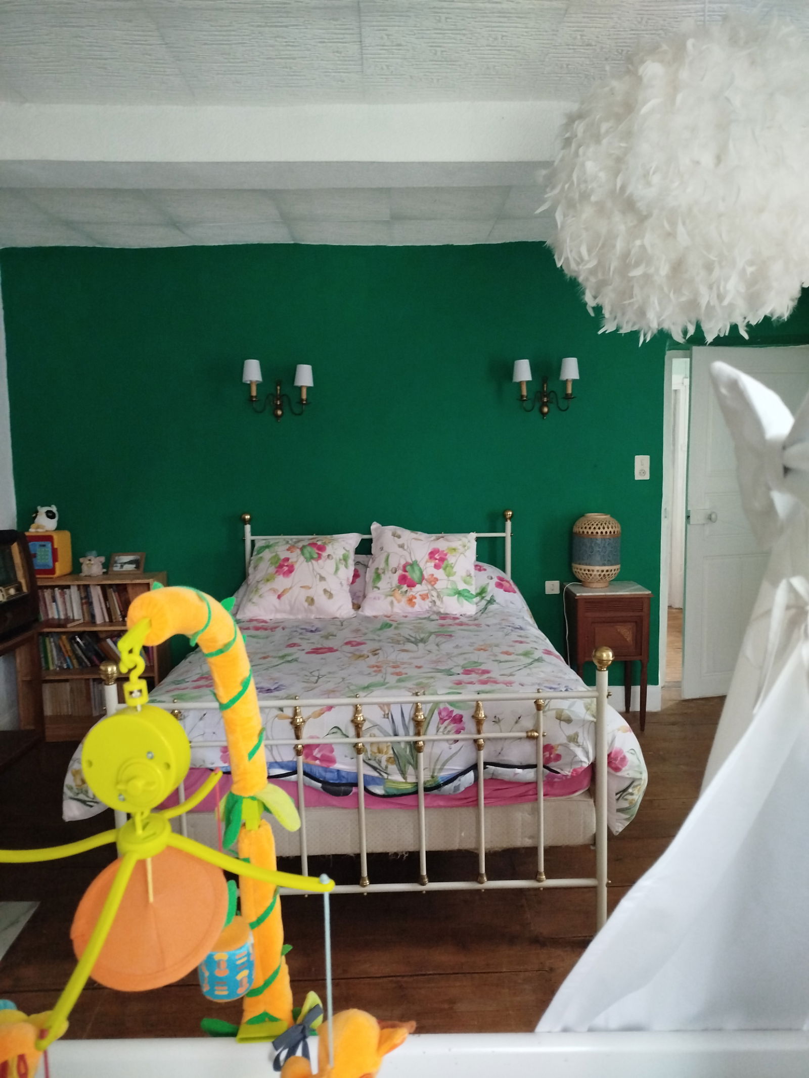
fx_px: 748
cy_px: 539
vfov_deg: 71.6
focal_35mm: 24
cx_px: 404
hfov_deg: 56.8
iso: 500
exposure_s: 1/25
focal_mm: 5.31
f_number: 1.7
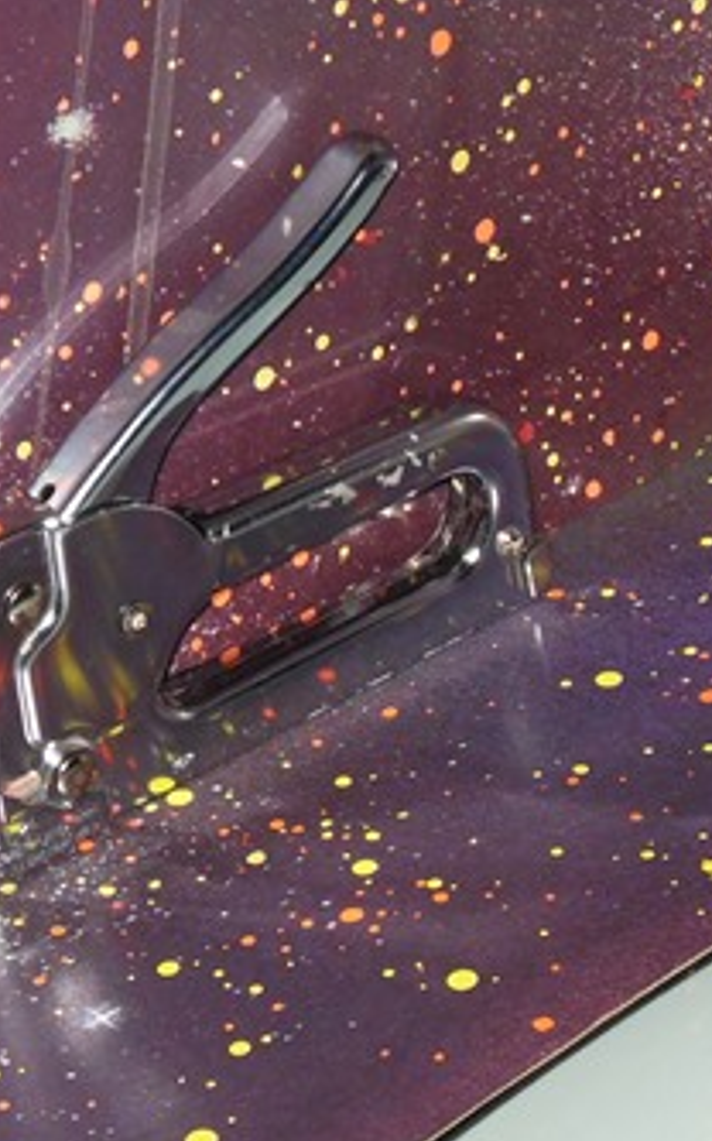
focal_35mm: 94
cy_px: 572
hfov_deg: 13.8
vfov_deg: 22.1
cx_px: 92
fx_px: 2920
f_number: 4.3
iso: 320
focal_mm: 11.7
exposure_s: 1/60
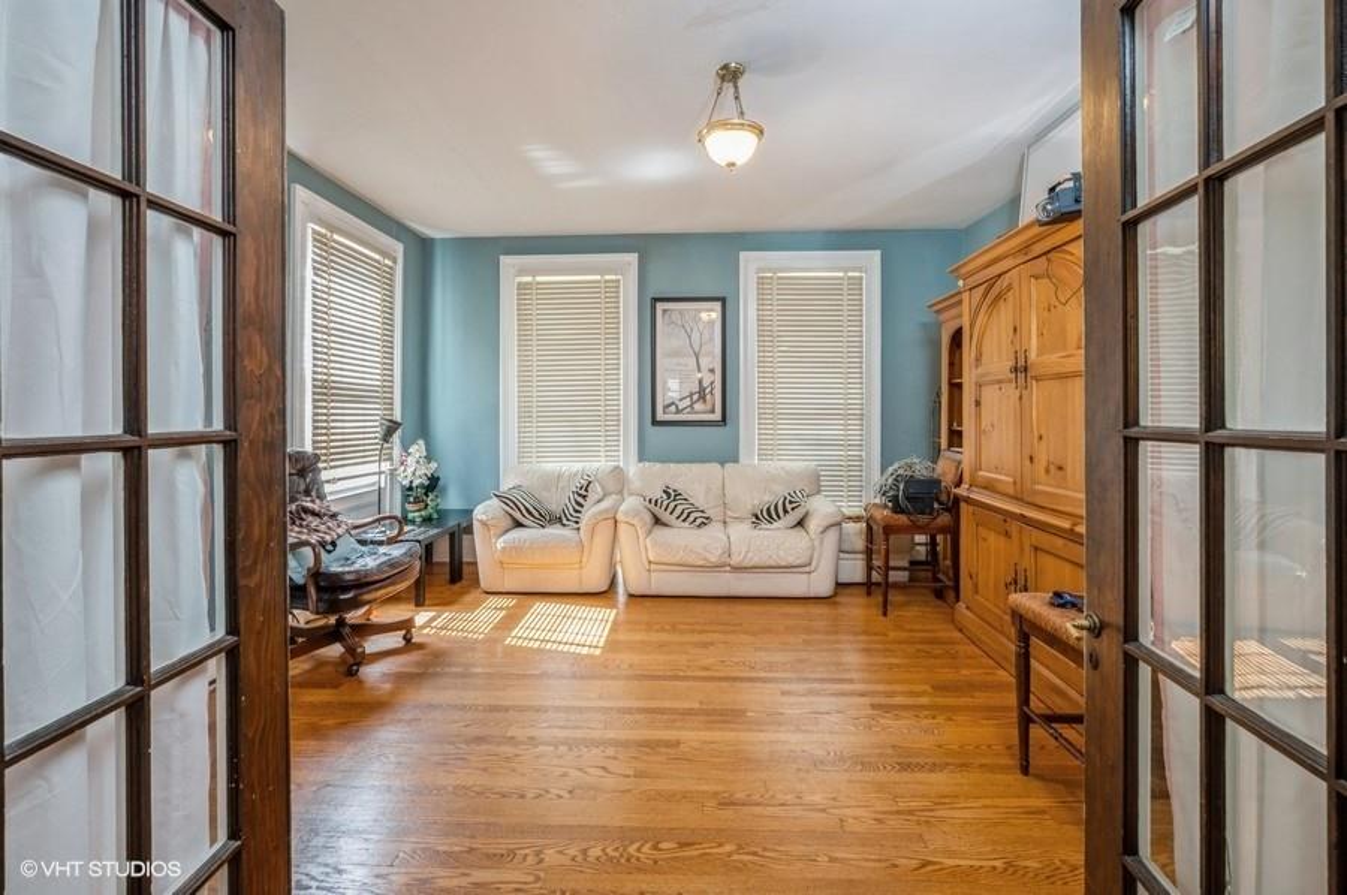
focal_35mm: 14
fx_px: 523
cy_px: 448
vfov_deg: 81.1
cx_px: 674
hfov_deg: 104.3
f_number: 11
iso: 200
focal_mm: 14
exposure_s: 1/2.5
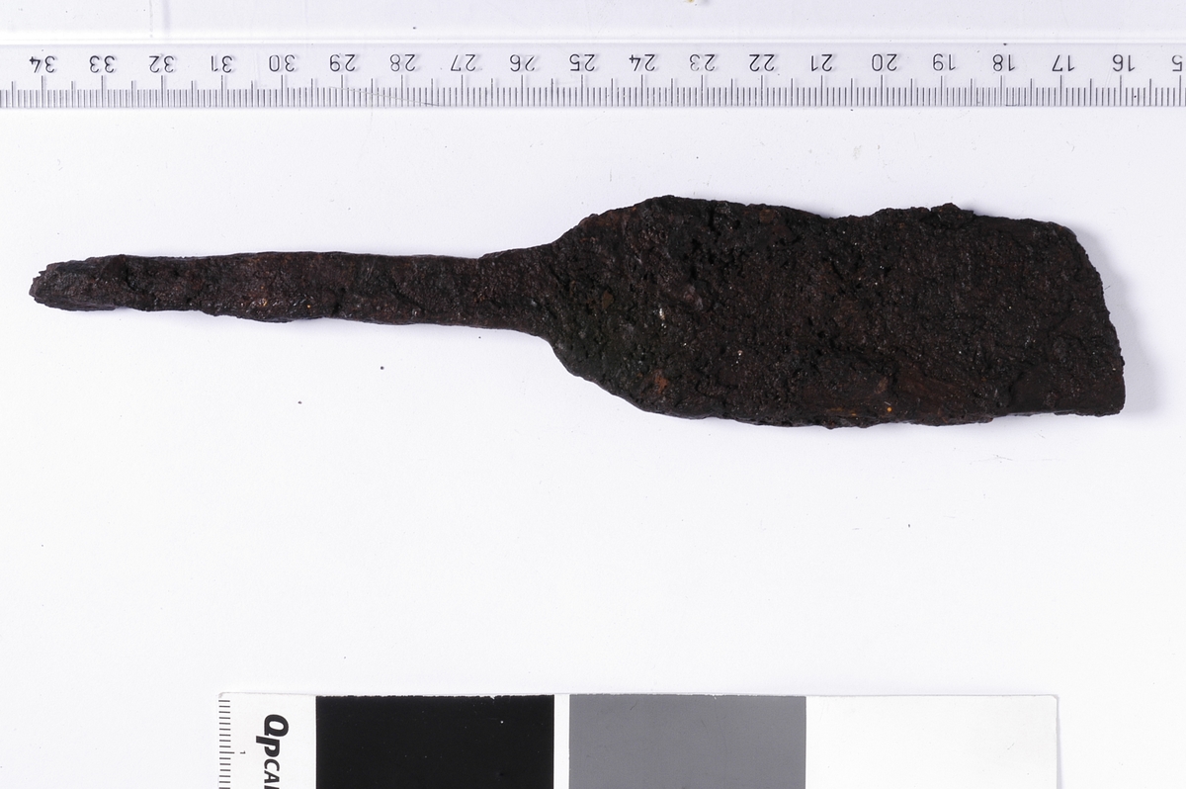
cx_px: 593
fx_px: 2716
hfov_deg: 24.6
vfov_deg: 16.5
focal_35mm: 82
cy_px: 394
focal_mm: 55
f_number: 32
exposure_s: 1/100
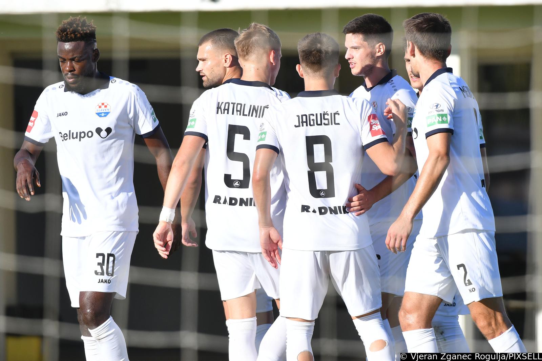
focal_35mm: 360
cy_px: 180
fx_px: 5420
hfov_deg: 5.7
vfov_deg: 3.8
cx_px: 271
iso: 400
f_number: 5
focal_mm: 360
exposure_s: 1/2000
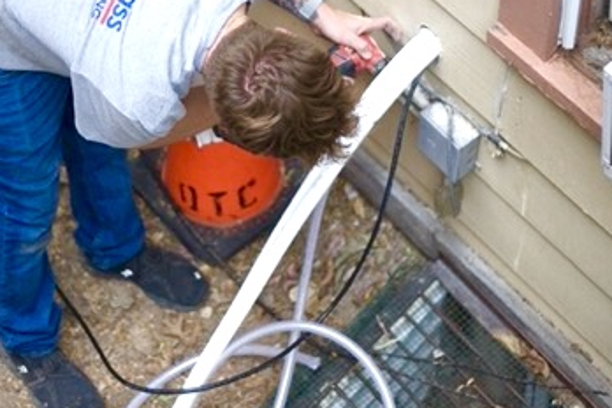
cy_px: 98
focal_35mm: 92
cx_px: 216
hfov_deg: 22.1
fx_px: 1564
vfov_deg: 14.8
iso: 1250
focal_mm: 50
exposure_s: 1/4000
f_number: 1.8
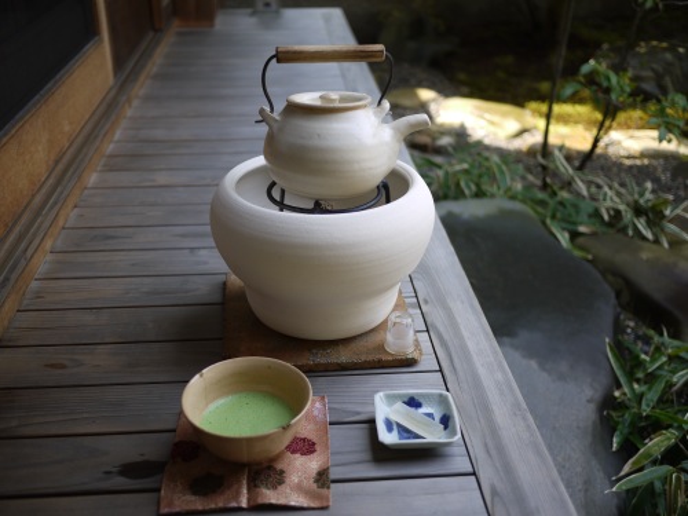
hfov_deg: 46.8
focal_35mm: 40
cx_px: 344
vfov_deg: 36.0
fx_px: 795
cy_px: 258
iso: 100
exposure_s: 1/400
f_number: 1.7
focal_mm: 20
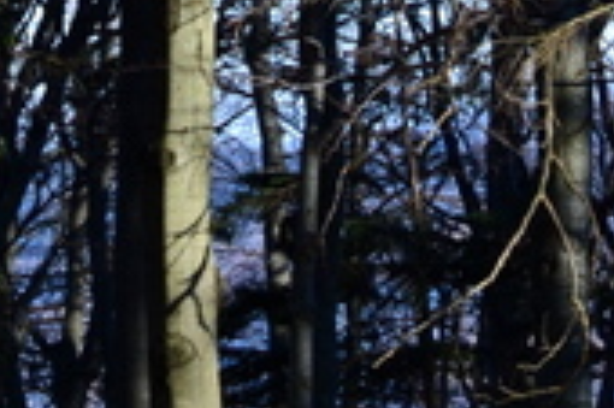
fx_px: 6617
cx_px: 220
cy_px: 776
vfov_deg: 3.5
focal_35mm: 388
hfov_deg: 5.3
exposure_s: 1/250
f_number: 10
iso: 400
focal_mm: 55
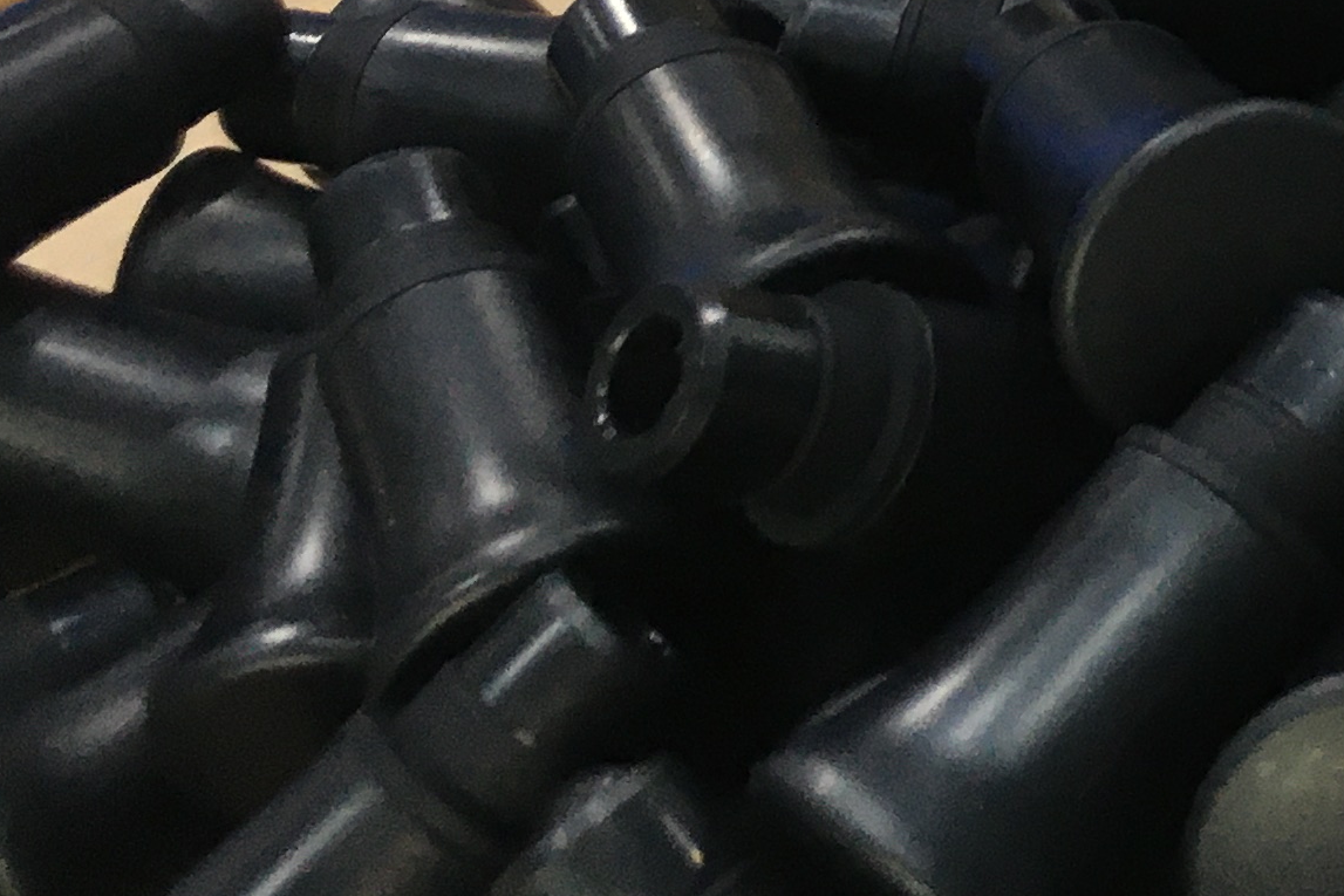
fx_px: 3958
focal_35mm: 106
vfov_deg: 12.3
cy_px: -435
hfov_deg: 16.5
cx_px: 2317
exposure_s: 1/33
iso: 64
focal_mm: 4.15
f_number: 2.2
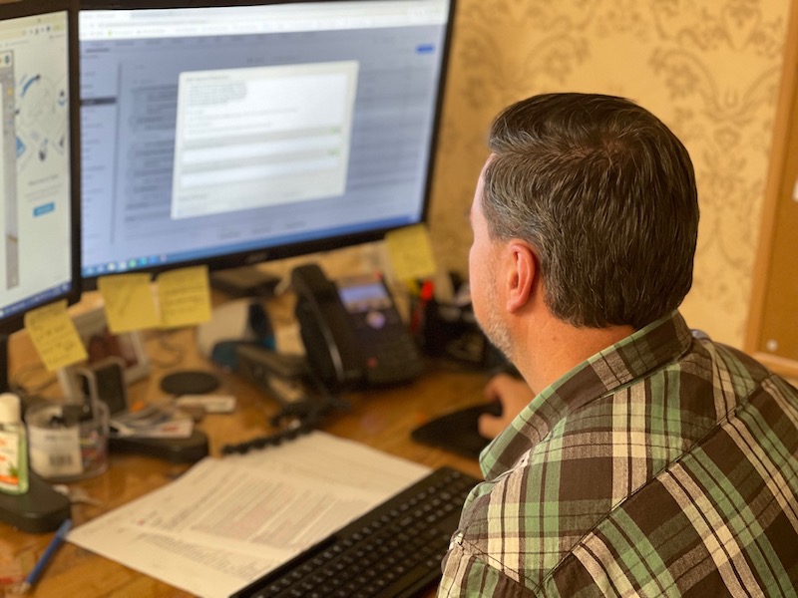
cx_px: 399
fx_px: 1475
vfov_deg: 22.9
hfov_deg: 30.3
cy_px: 299
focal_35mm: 64
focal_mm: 7.5
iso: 400
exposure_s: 1/40
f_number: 2.2
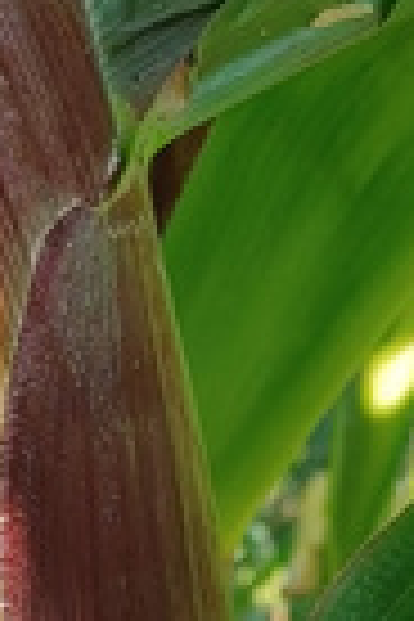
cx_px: 36
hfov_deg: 9.2
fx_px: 2570
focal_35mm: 149
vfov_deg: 13.8
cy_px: 320
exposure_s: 1/221
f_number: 1.8
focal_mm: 4.81
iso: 50
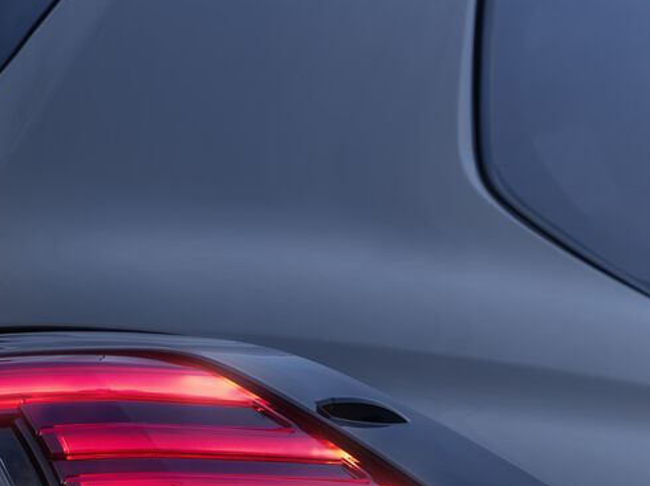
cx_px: -281
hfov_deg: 12.8
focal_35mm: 147
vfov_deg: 10.0
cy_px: 507
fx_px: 2759
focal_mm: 50
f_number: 8
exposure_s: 30
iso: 200
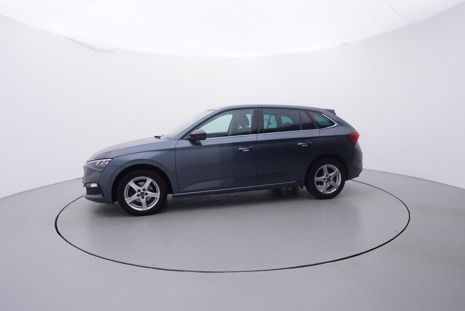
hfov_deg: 77.3
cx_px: 232
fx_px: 291
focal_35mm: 22
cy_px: 156
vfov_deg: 56.2
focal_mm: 15
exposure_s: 1/80
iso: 200
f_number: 5
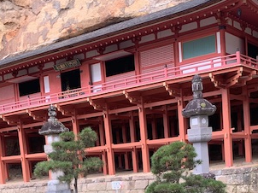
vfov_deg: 22.0
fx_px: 462
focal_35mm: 62
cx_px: 132
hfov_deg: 31.2
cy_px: 225
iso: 25
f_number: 1.8
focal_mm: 4.25
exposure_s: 1/135
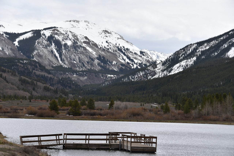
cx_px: 117
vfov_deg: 12.2
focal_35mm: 112
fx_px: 728
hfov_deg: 18.3
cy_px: 78
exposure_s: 1/320
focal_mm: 112
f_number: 9
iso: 100
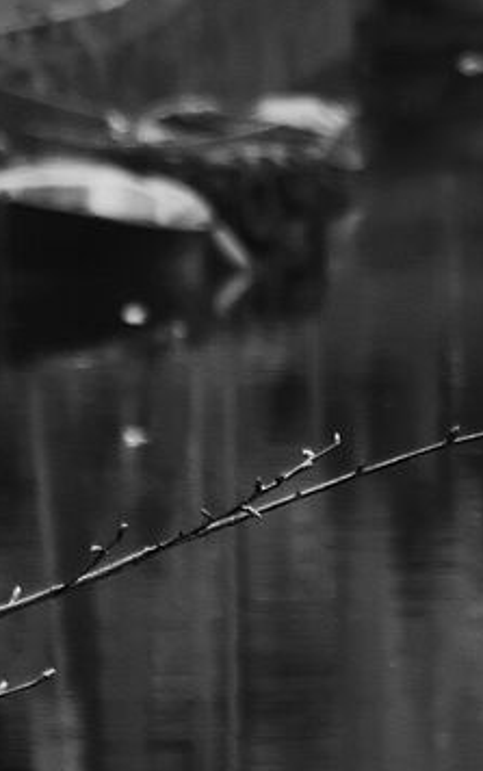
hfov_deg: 1.5
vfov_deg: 2.4
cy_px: 988
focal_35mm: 857
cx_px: 1689
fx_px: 18020
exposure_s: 1/320
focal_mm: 60
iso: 200
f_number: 5.6
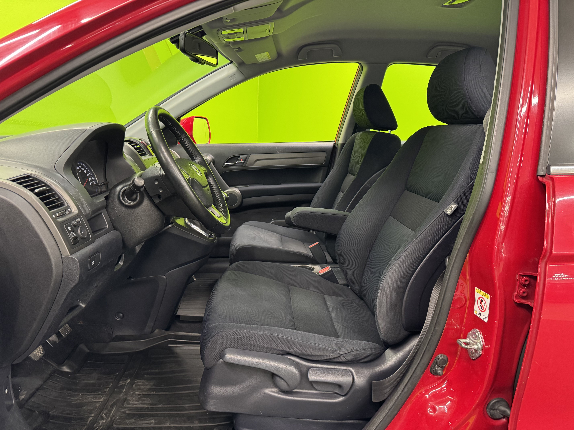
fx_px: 398
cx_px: 287
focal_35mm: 24
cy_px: 215
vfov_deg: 56.8
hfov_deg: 71.6
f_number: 1.78
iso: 400
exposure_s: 1/50
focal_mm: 6.76
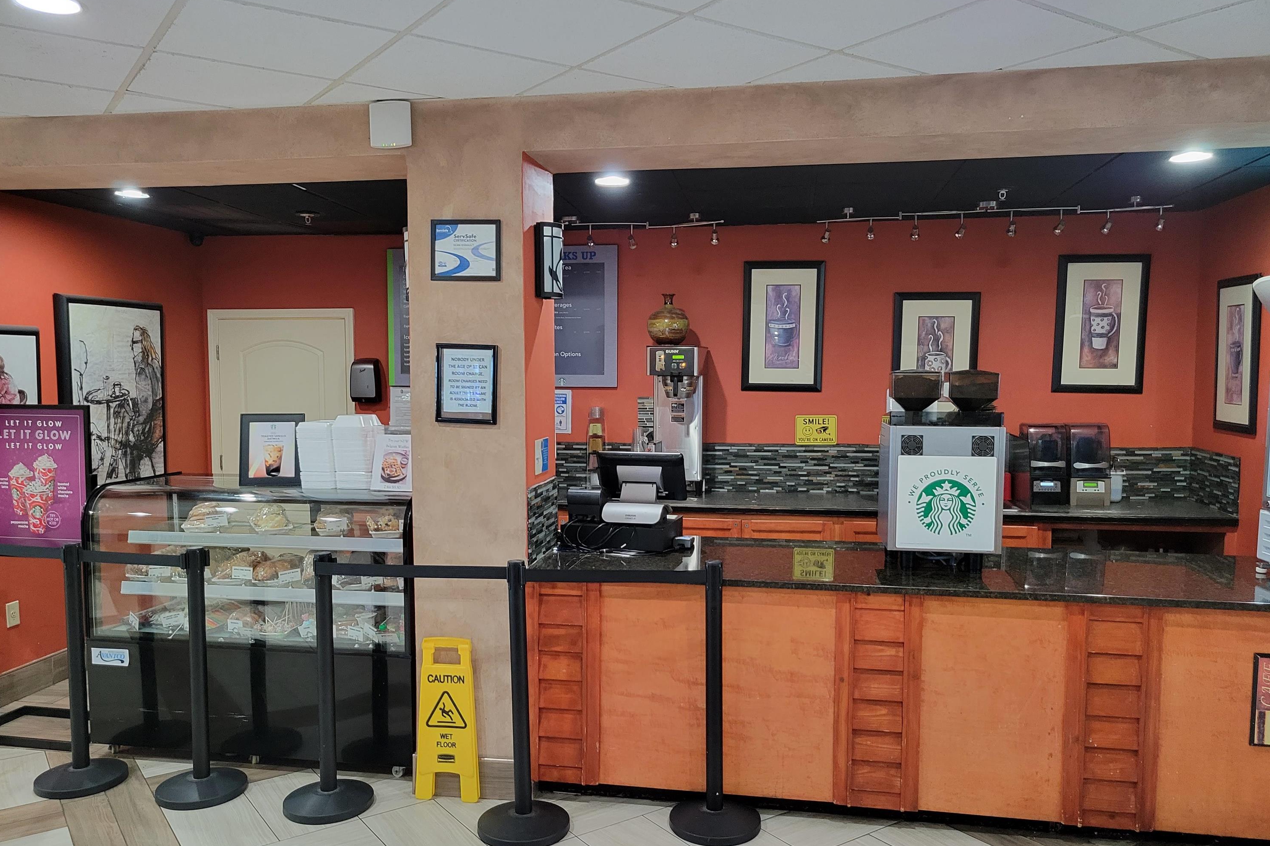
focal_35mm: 28
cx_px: 628
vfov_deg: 46.4
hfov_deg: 65.5
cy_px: 432
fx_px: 988
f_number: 1.8
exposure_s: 1/40
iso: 640
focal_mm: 5.4
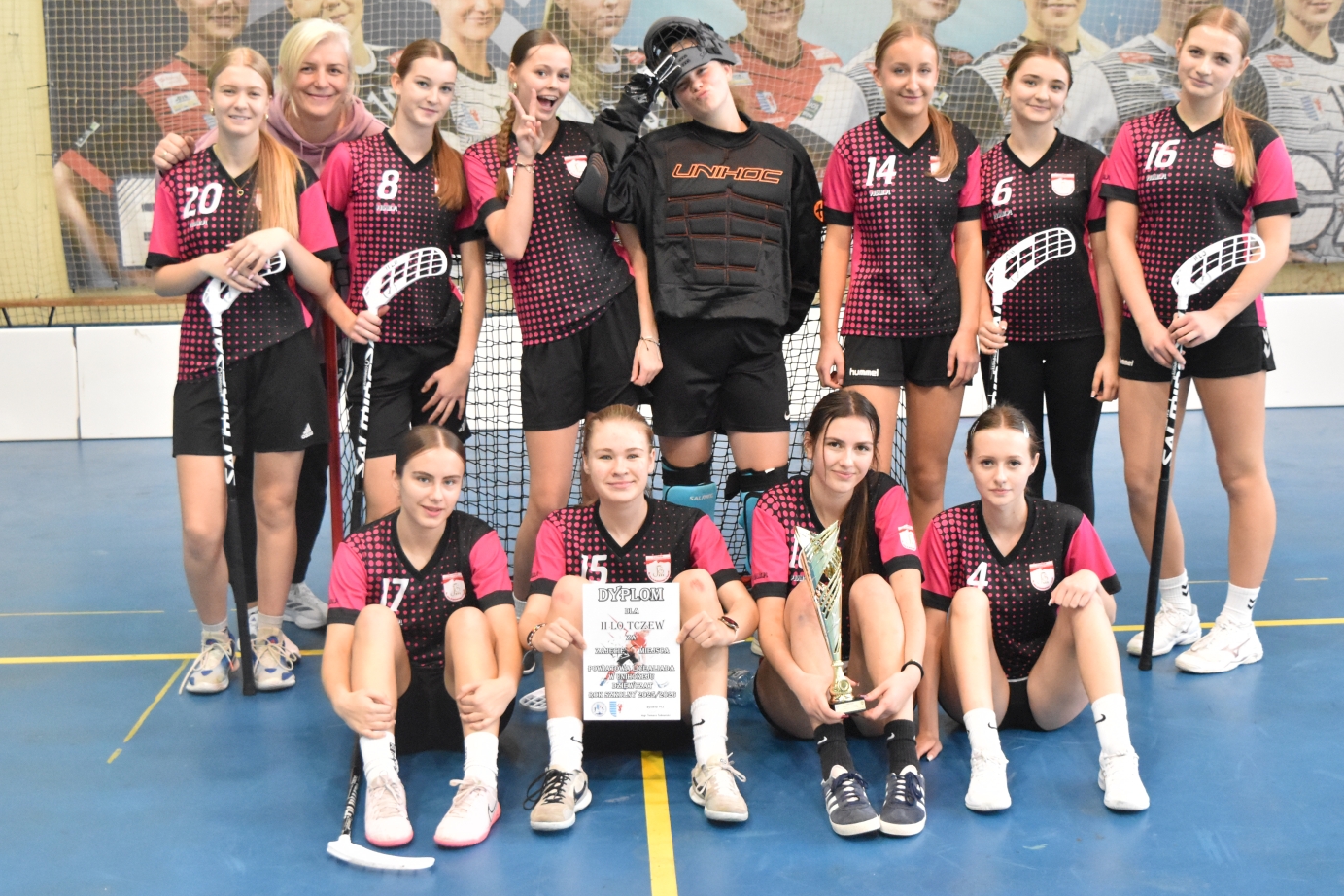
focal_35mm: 59
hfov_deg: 33.9
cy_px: 403
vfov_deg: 23.0
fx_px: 2202
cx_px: 667
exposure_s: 1/100
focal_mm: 34
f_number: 5
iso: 5000
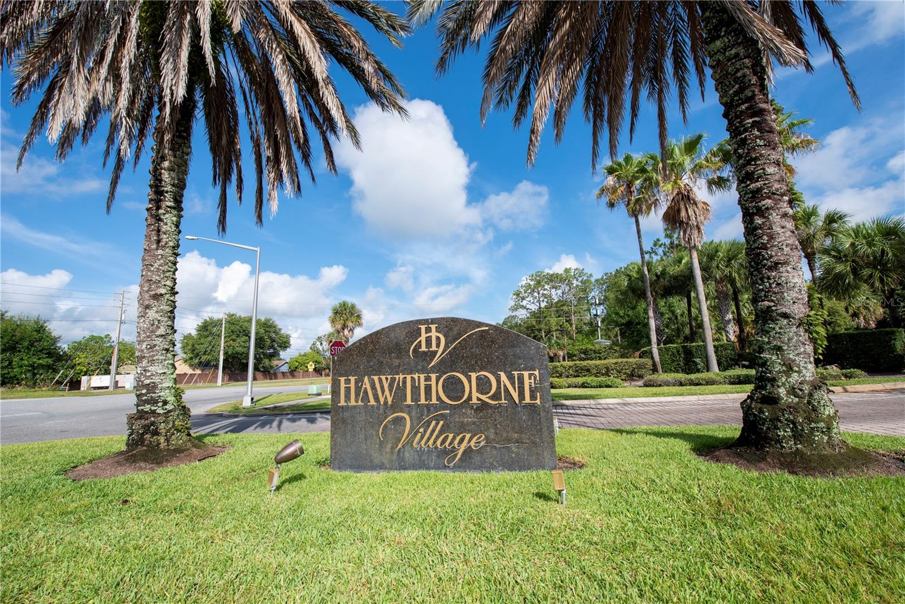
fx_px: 352
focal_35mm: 14
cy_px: 302
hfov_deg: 104.2
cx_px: 452
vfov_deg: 81.2
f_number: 10
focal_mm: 14
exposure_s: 1/800
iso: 500
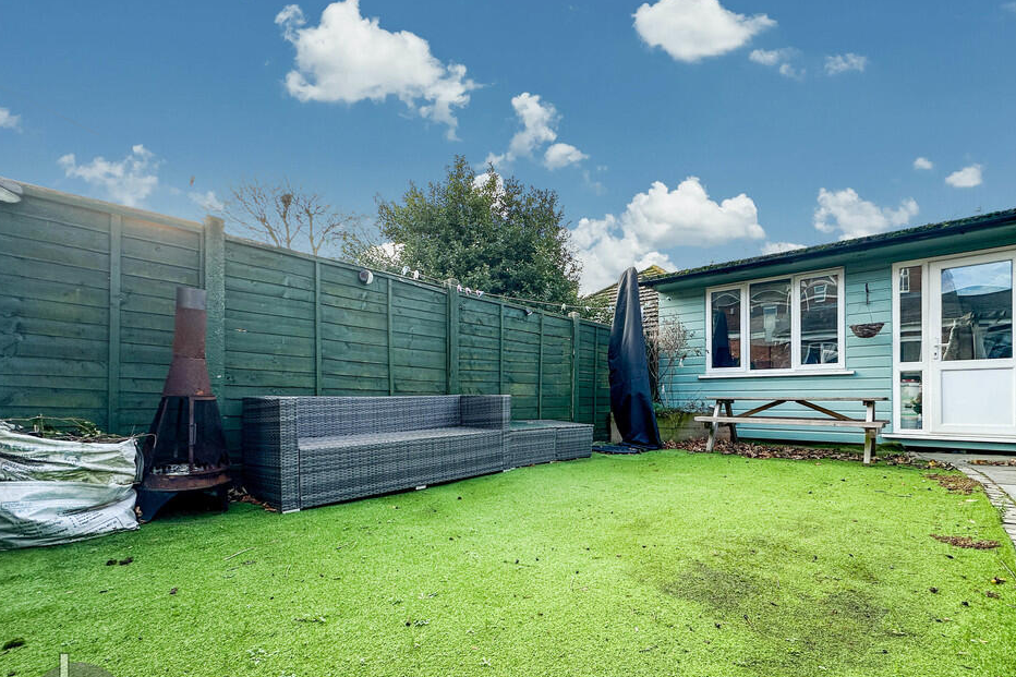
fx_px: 451
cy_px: 397
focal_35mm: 16
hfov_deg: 96.6
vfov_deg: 73.1
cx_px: 544
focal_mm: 2.22
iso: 40
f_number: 2.2
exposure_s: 1/750
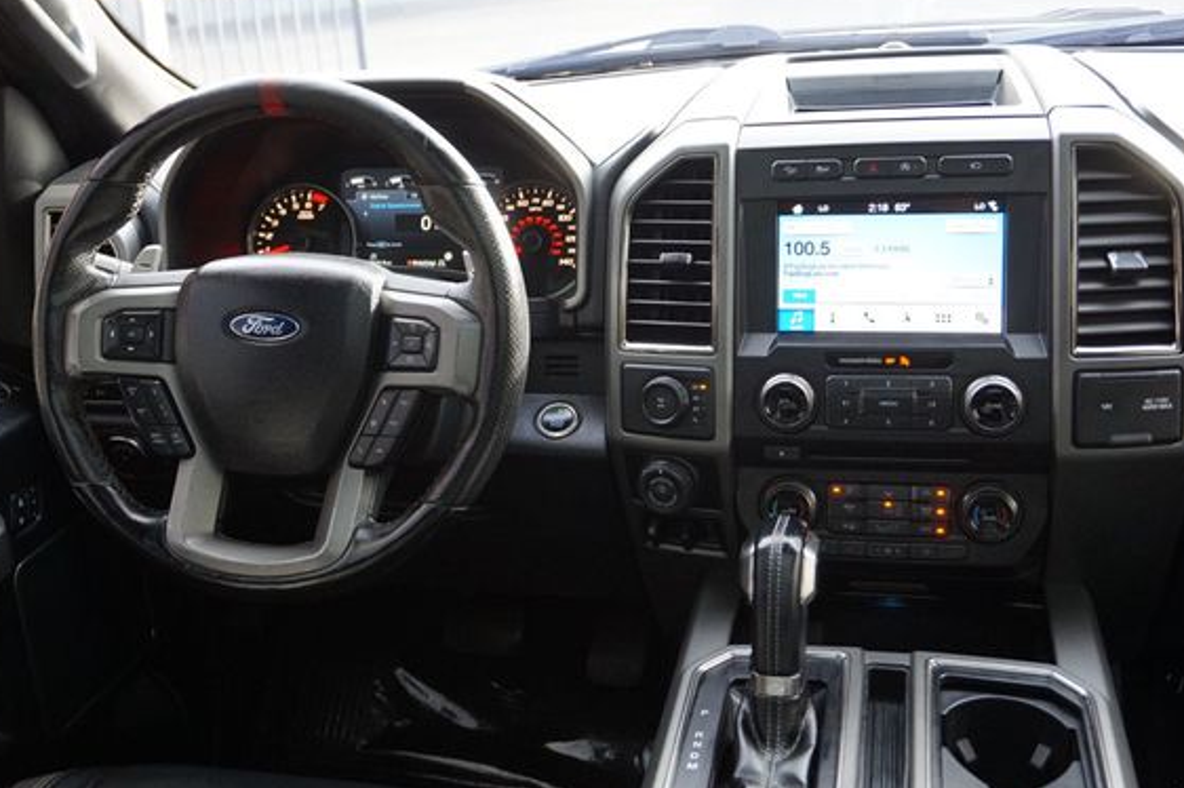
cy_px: 350
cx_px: 575
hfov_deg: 47.4
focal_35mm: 41
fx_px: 1348
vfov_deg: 32.6
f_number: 4.5
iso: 640
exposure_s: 1/60
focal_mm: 24
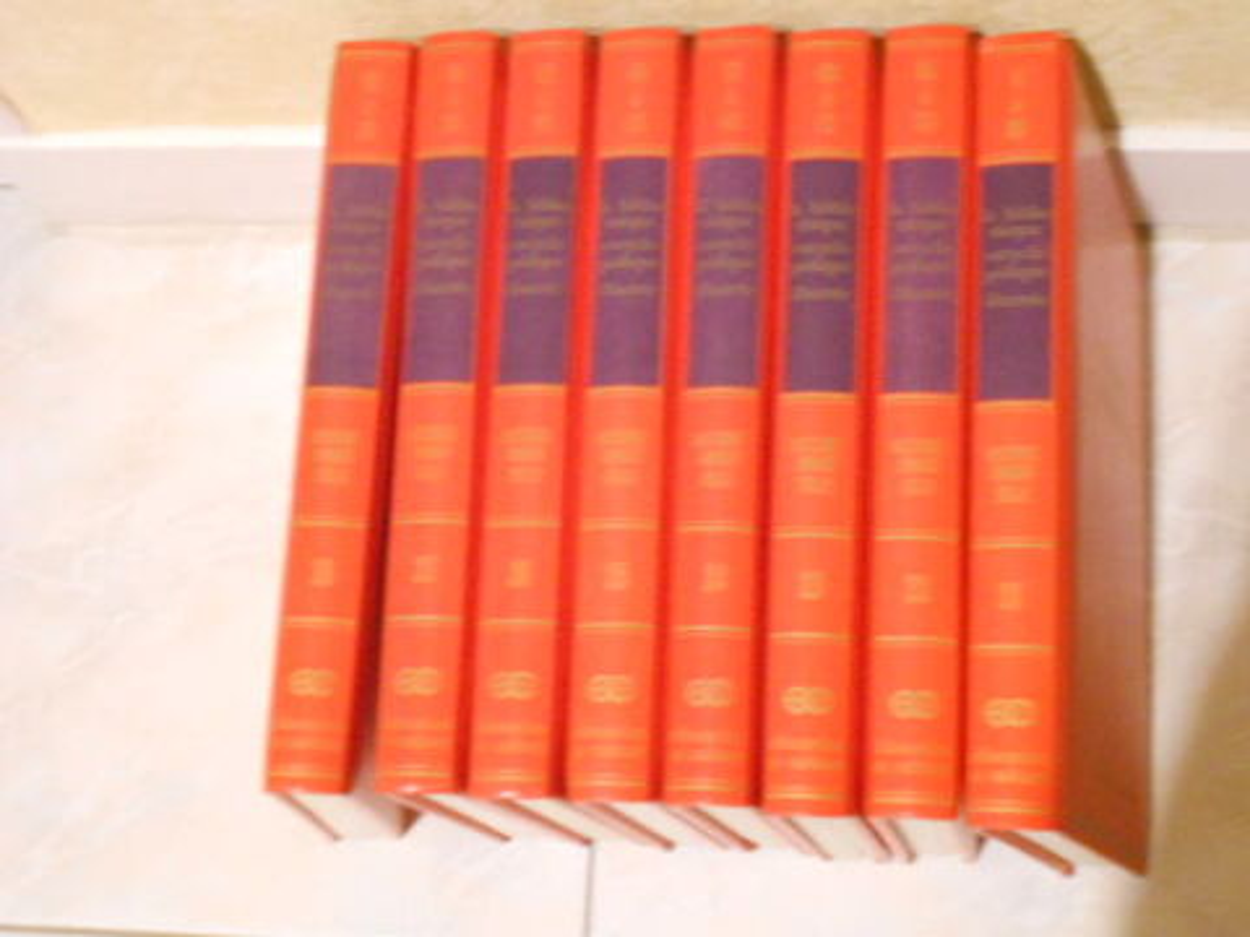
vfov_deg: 26.1
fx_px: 2022
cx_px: 625
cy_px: 468
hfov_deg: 34.3
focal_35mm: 56
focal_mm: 10.3
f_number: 4.9
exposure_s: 1/5
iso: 800
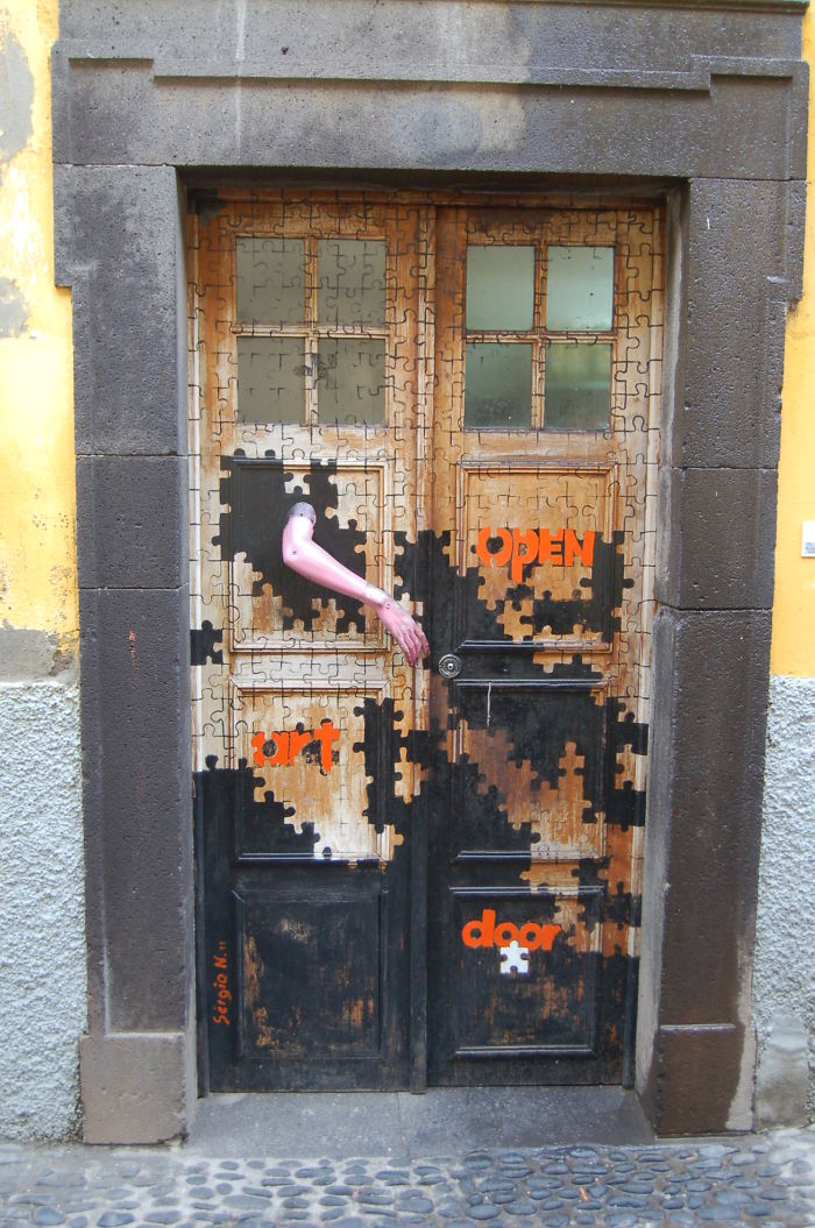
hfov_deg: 38.2
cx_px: 408
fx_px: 1175
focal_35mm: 34
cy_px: 614
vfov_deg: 55.2
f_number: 3.8
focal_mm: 23
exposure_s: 1/30
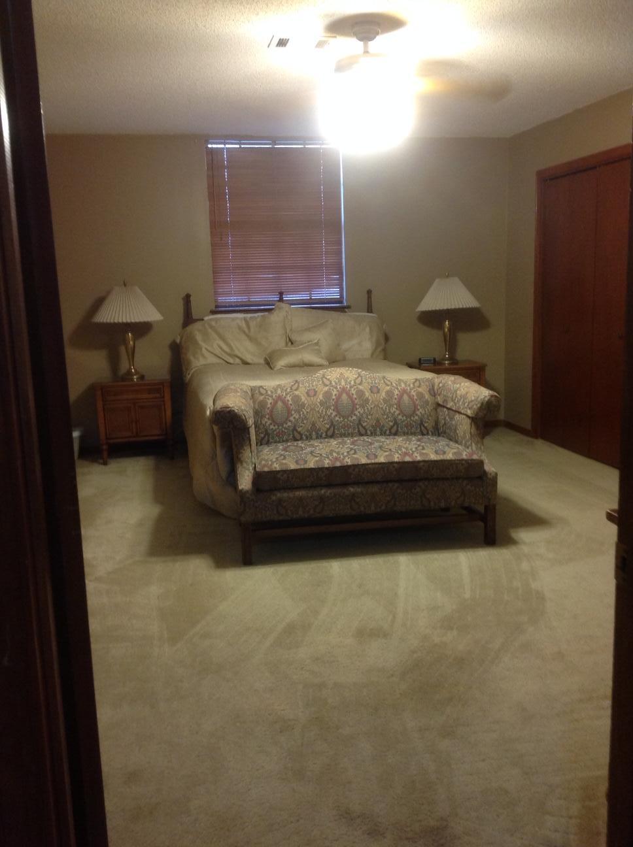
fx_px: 856
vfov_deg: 52.7
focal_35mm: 35
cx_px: 316
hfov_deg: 40.6
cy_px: 424
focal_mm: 4.28
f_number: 2.4
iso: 160
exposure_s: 1/15
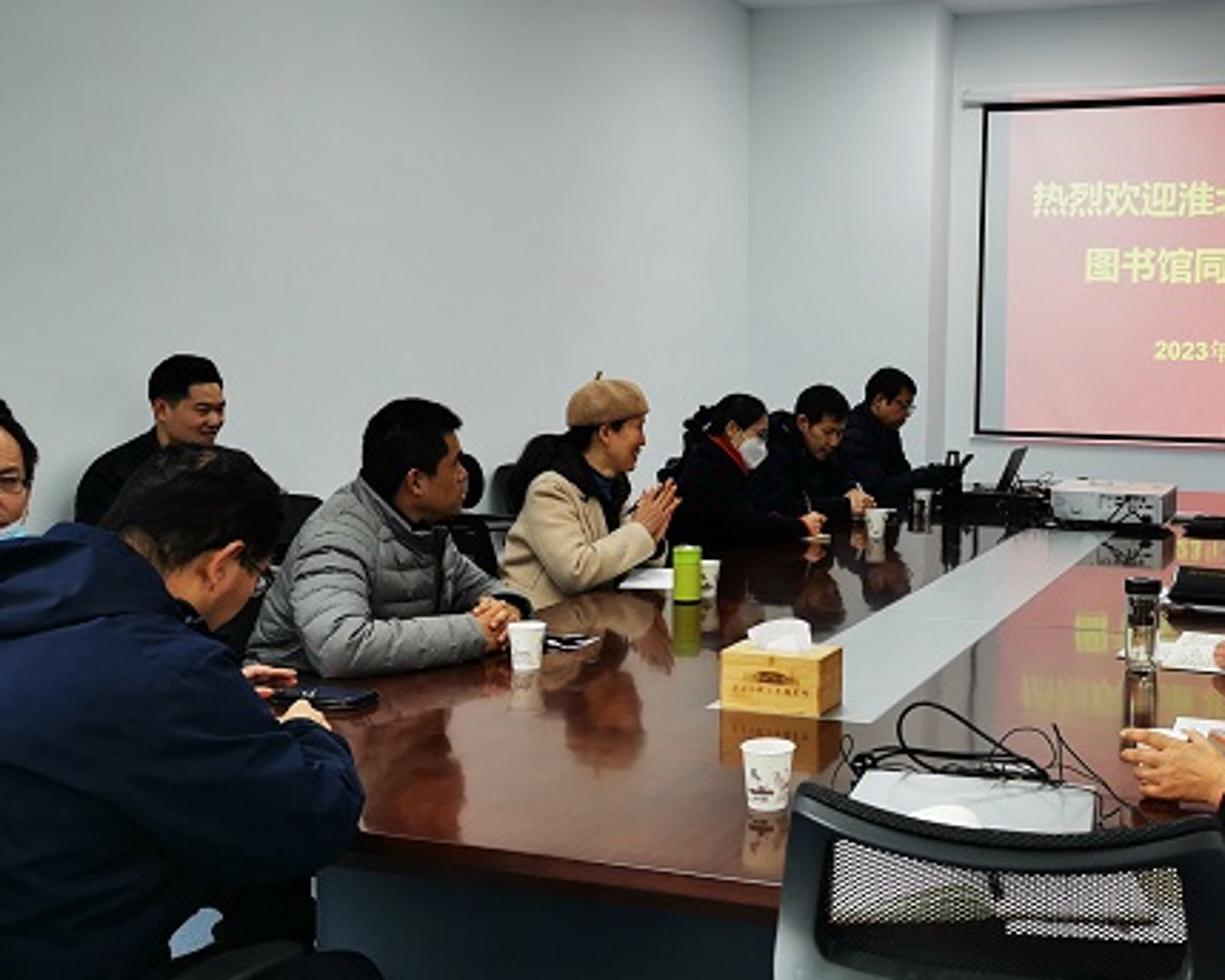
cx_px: 831
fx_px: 1559
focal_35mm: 43
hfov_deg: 42.3
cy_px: 436
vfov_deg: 34.8
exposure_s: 1/100
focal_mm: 5.58
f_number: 1.8
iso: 100
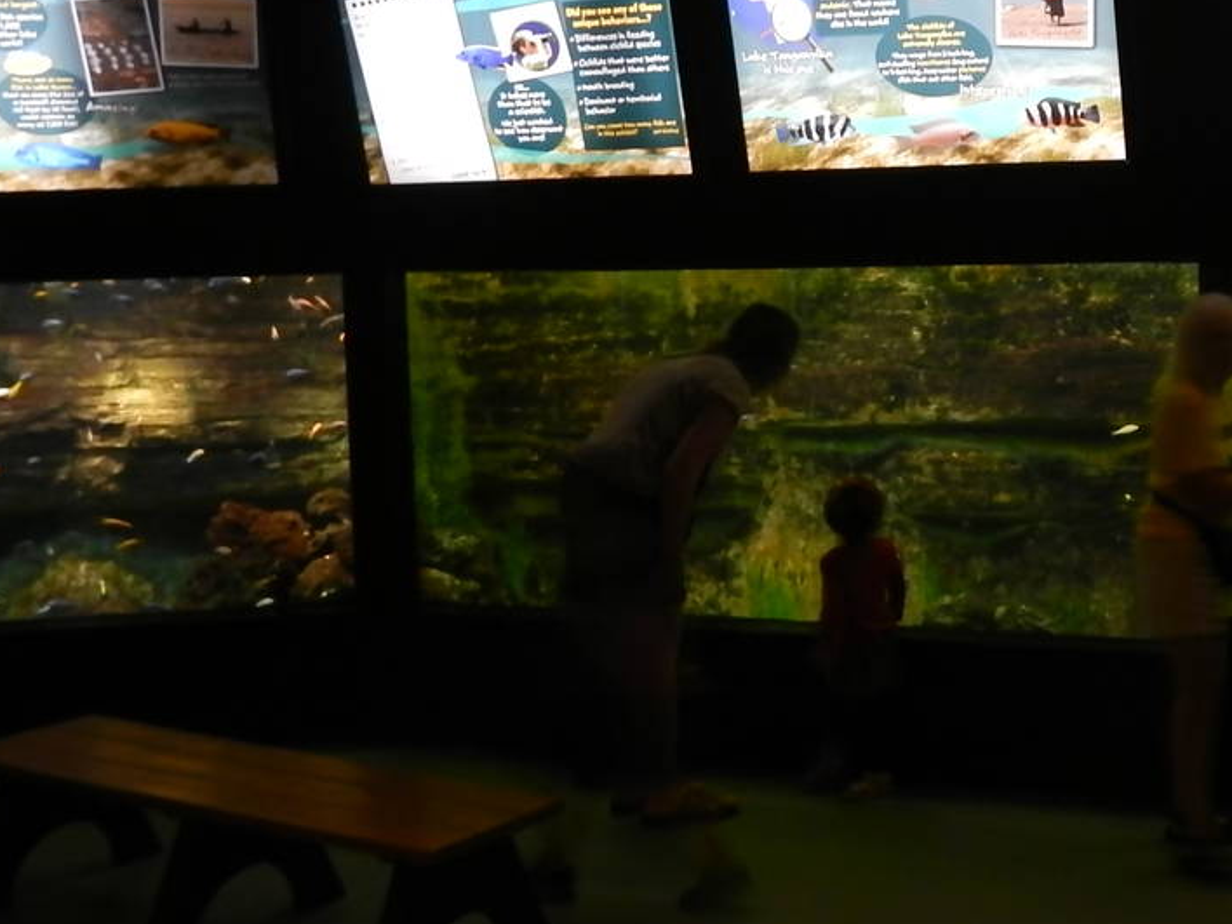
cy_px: 338
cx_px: 1039
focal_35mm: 52
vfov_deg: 27.9
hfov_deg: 35.3
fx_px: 1851
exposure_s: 1/15
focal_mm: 4
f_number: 3
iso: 800
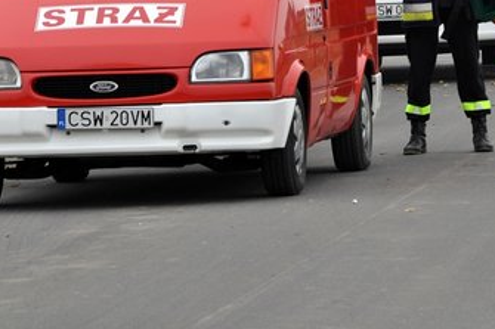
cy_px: 12
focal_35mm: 451
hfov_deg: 4.6
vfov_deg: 3.0
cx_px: 383
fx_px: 6198
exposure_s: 1/125
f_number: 13
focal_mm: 155
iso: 280
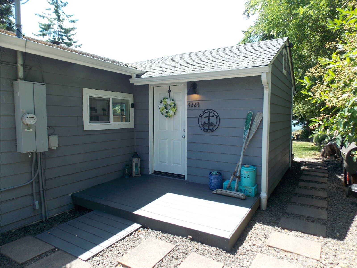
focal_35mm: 23
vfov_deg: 58.9
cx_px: 178
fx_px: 237
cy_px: 134
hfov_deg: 73.9
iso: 80
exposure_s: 1/250
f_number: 3.1
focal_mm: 4
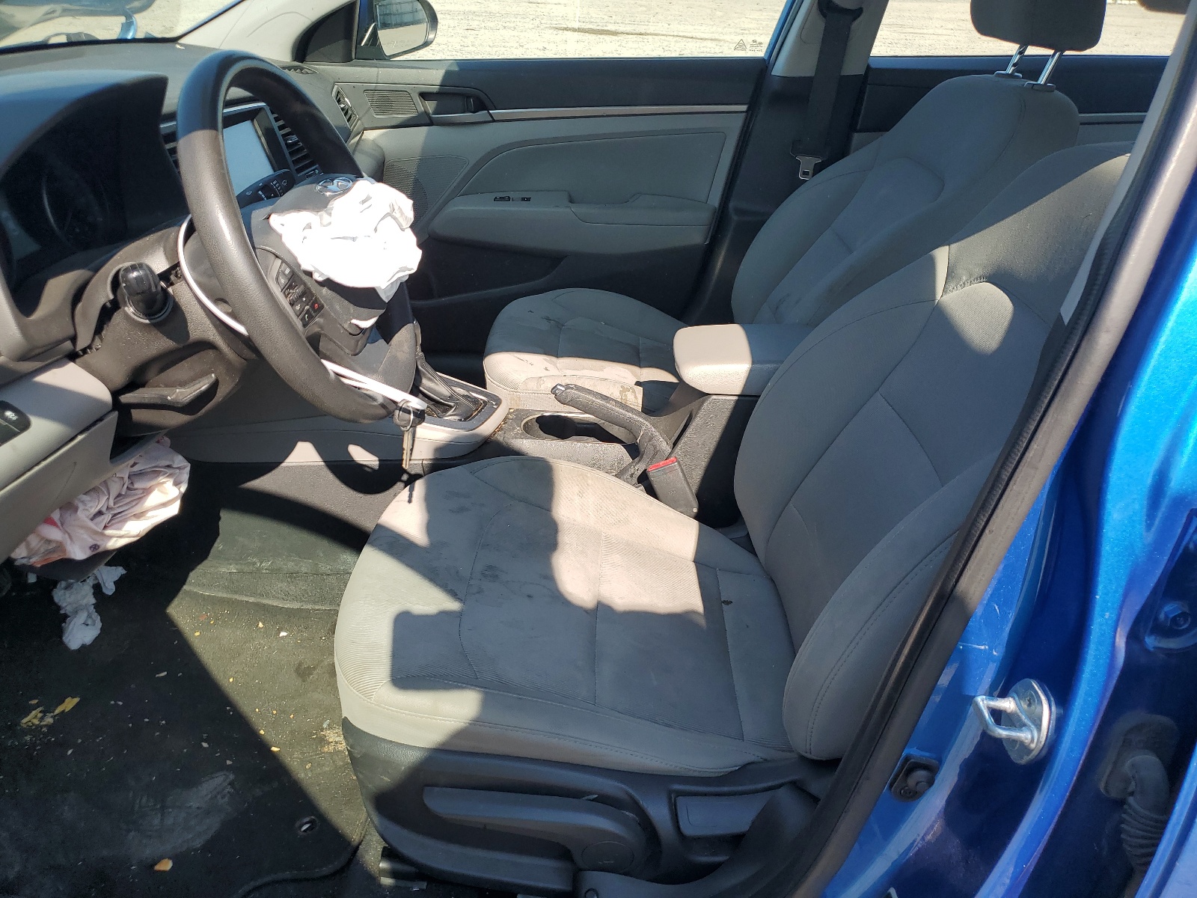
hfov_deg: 67.3
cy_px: 449
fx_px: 899
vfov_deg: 53.1
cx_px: 598
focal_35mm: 26
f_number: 1.5
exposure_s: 1/1111
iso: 50
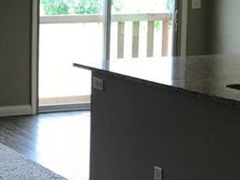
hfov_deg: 16.4
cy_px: 63
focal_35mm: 114
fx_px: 790
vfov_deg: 13.0
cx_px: -64
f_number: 1.8
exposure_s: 1/120
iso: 25
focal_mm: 3.99
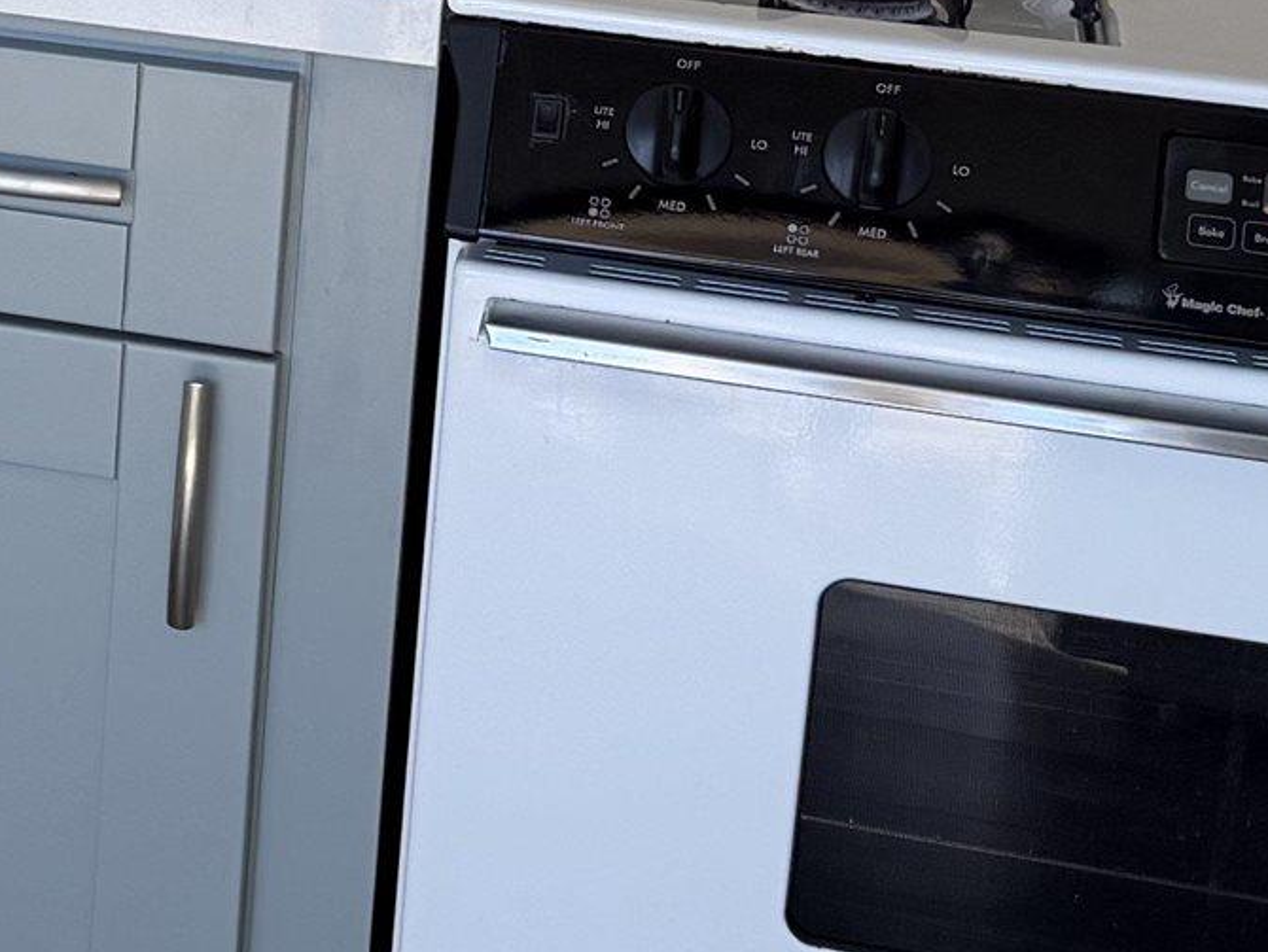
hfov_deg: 16.1
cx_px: -713
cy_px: -286
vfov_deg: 13.0
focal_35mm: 110
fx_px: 4031
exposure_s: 1/215
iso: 80
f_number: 1.78
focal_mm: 6.76
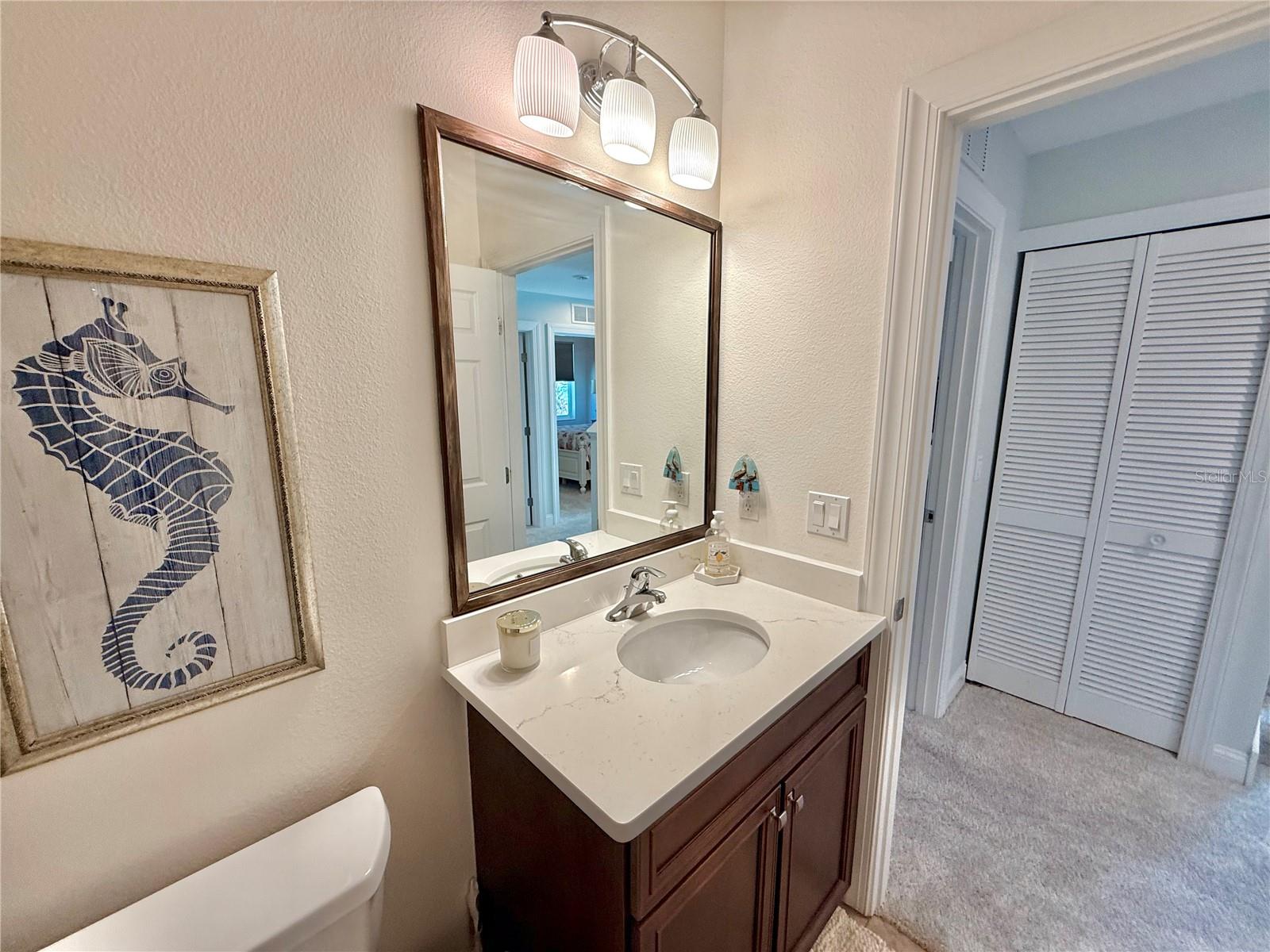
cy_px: 476
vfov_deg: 85.7
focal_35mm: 14
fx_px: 514
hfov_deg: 102.1
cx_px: 635
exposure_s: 1/120
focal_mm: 2.22
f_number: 2.2
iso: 100
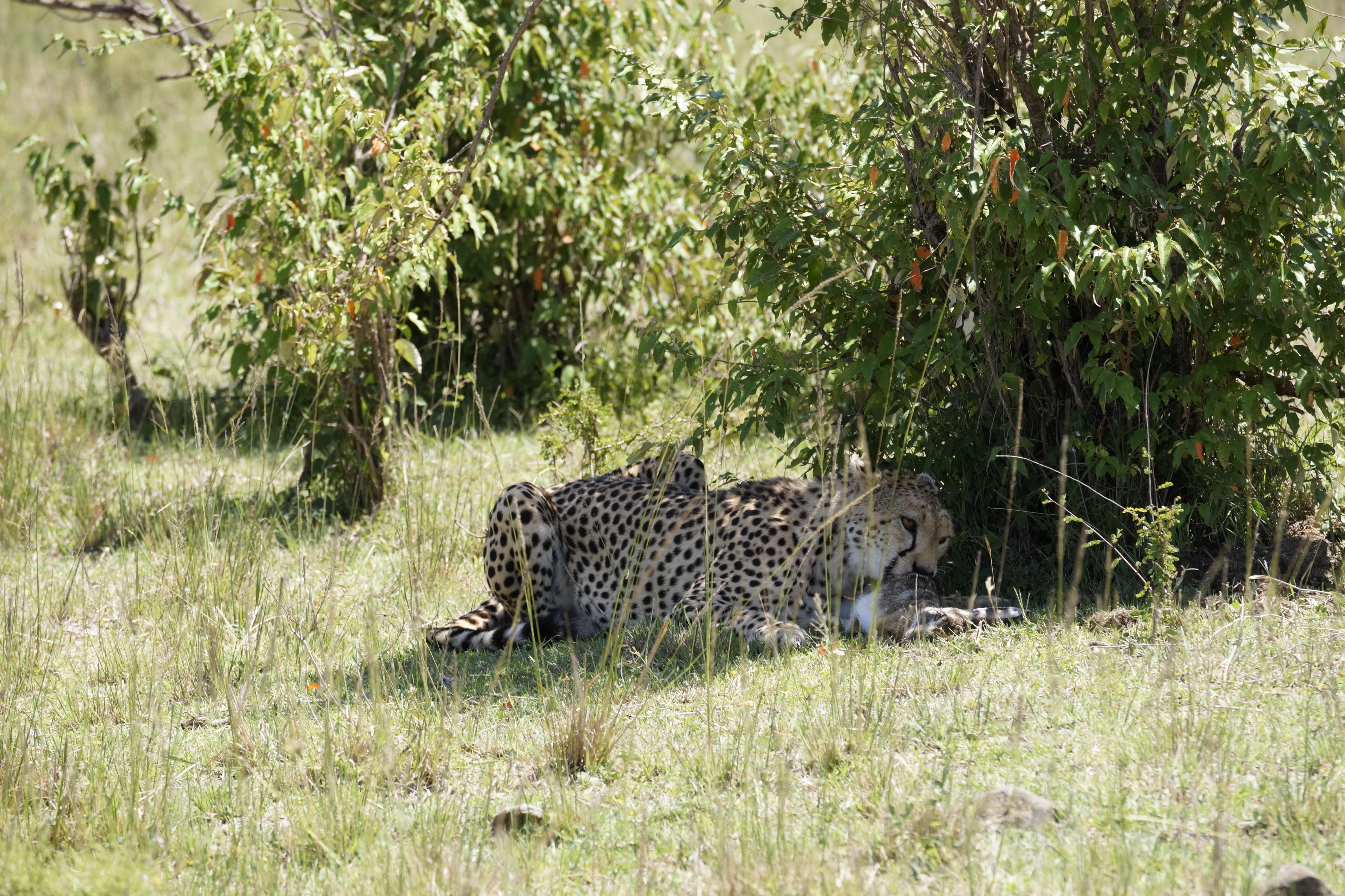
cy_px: 448
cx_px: 672
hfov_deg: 6.9
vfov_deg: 4.6
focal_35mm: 300
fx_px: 11207
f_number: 10
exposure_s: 1/500
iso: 800
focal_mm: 300
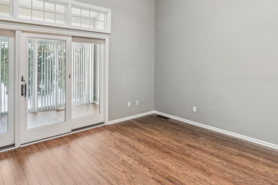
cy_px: 63
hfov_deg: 77.8
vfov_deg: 56.2
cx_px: 114
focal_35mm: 22
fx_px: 170
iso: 200
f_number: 5.6
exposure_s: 1/10
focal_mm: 14
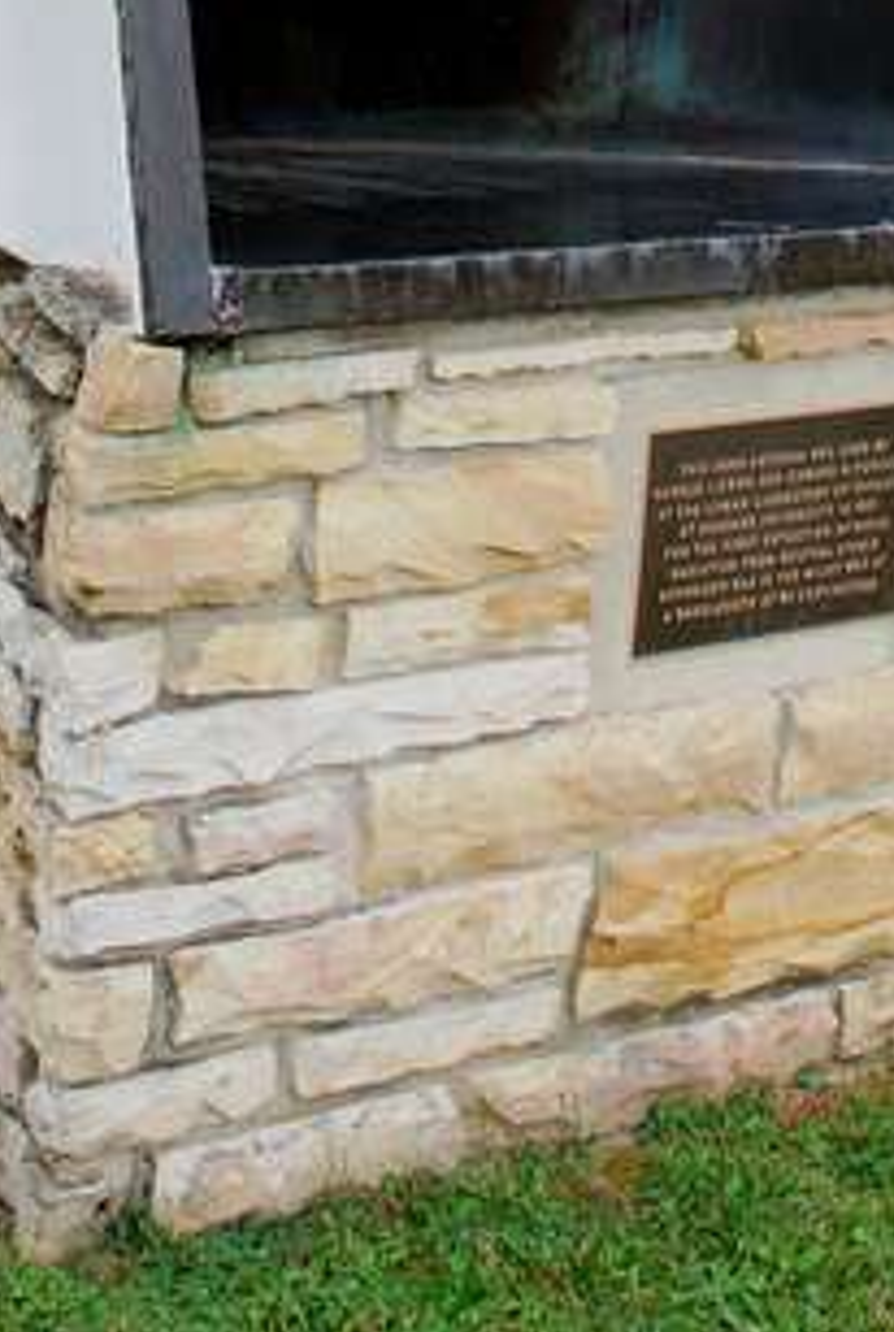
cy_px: -260
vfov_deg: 21.9
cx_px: 503
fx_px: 3189
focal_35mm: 86
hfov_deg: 16.0
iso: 200
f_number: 7.1
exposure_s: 1/60
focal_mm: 22
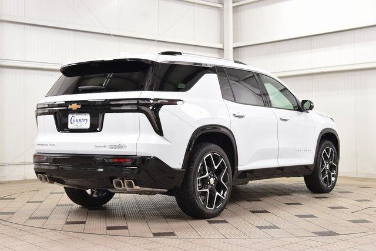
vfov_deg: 25.1
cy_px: 126
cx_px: 188
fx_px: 564
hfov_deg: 36.9
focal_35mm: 54
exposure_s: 1/60
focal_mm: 36
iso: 1600
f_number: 7.1
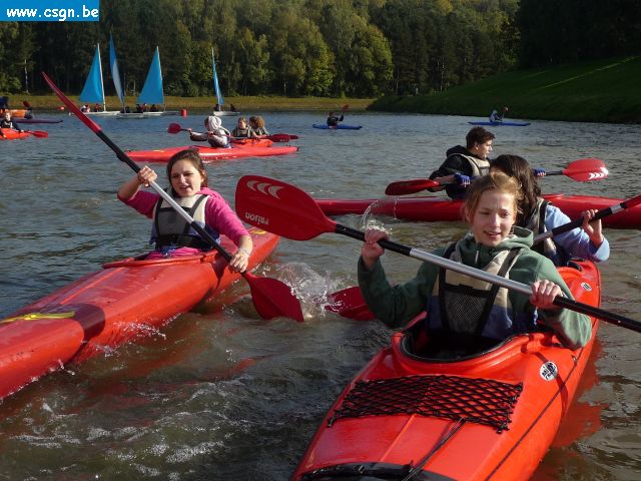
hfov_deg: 38.9
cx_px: 320
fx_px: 907
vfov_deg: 29.7
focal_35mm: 49
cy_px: 240
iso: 100
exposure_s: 1/800
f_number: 3.7
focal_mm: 6
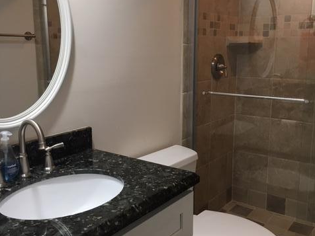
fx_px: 355
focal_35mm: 39
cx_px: 158
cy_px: 110
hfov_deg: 47.9
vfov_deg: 36.8
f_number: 2.2
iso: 64
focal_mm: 4.15
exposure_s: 1/30
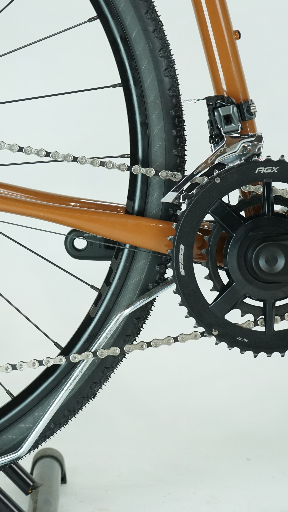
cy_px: 256
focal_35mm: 107
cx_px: 108
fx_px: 1452
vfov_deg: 20.0
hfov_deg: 11.3
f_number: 5.6
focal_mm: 68
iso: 1600
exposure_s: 1/200
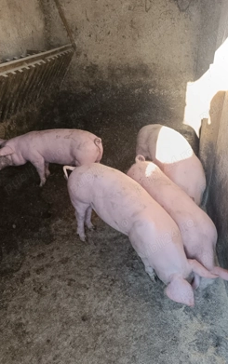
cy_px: 185
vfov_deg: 70.4
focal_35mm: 26
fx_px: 258
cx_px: 131
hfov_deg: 47.5
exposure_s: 1/100
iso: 232
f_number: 1.65
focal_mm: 6.14
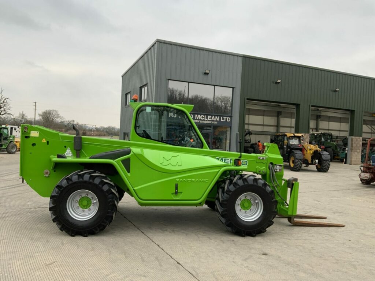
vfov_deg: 48.2
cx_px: 188
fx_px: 314
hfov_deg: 61.7
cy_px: 140
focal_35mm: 29
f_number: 1.8
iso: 25
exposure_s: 1/122
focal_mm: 3
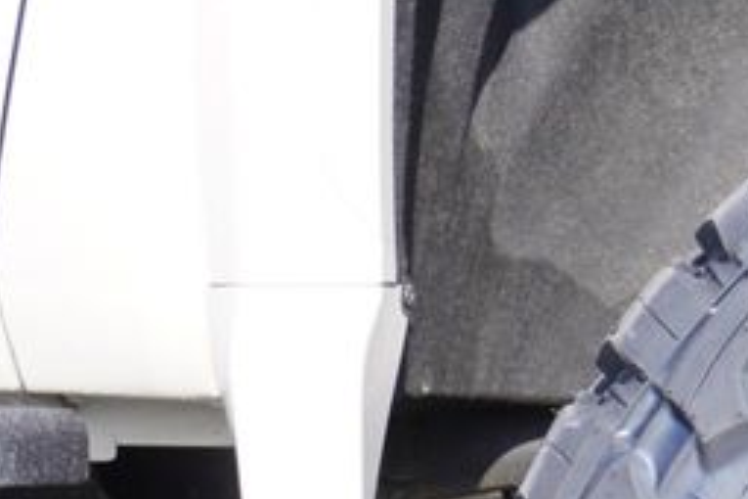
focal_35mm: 193
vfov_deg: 6.9
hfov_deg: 10.0
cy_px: 875
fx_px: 4010
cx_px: 1423
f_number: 7.1
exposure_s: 1/80
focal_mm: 32
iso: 100
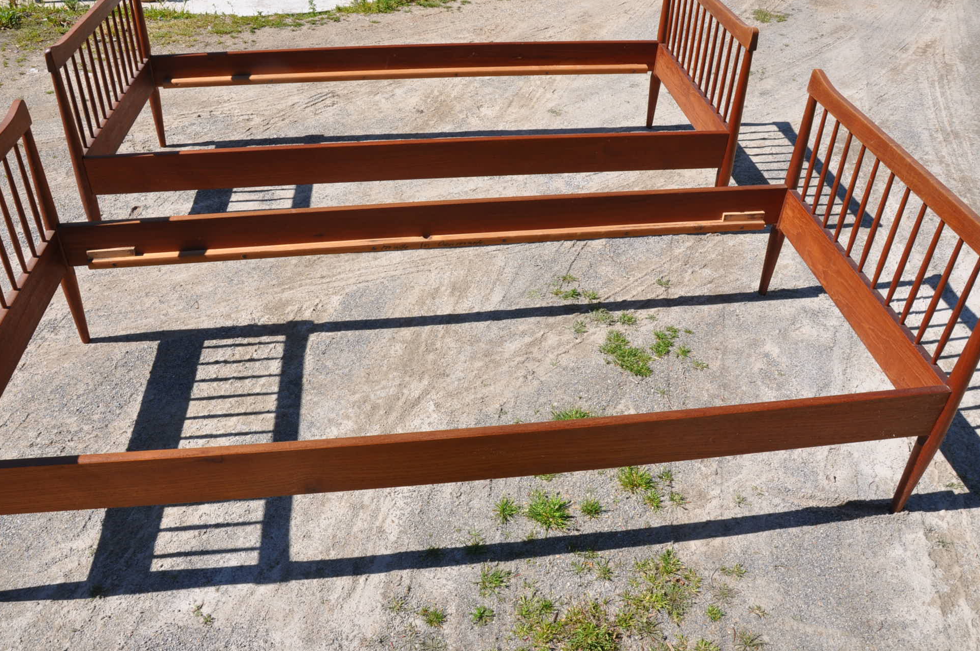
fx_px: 816
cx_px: 460
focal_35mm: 30
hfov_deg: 61.9
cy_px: 301
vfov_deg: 43.5
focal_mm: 18
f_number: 14
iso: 250
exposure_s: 1/200
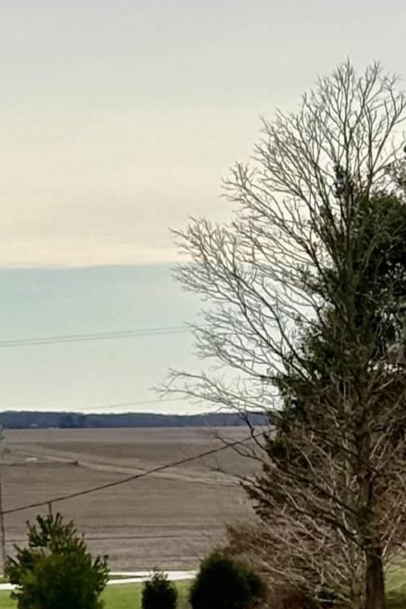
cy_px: 182
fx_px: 3806
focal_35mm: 225
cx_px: -834
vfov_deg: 9.1
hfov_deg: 5.7
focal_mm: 5.96
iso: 32
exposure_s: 1/4065
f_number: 1.6
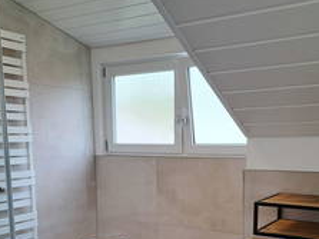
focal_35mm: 43
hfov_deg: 43.8
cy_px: 208
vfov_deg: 32.2
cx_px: 176
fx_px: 396
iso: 50
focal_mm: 5.23
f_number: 1.8
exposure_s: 1/100
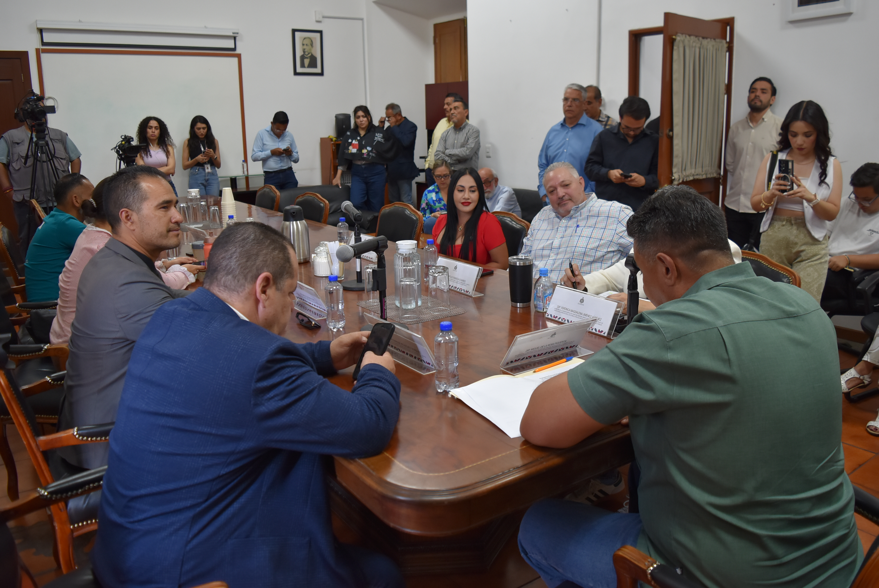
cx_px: 440
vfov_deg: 48.0
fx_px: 660
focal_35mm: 27
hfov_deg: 67.3
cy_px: 294
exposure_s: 1/60
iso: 640
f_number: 4
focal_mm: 18
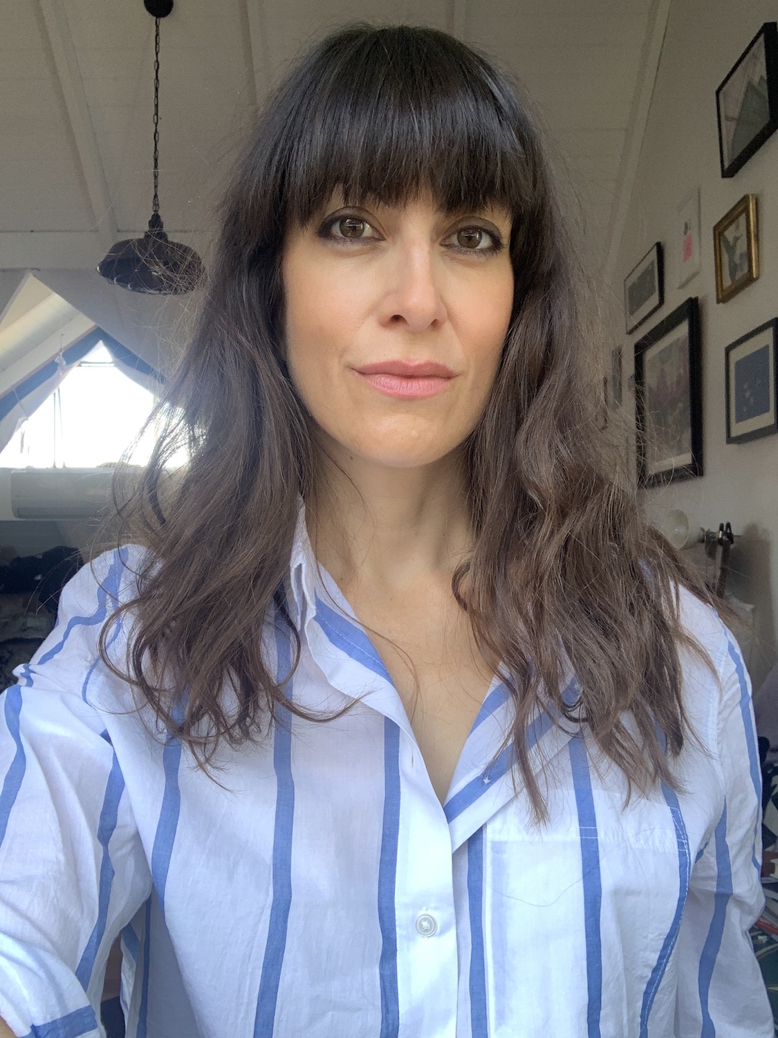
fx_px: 959
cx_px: 389
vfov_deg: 56.8
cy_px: 519
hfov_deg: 44.2
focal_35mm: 32
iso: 100
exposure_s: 1/60
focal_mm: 2.87
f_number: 2.2
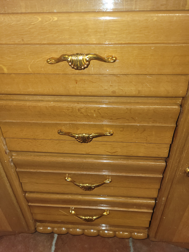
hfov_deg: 53.1
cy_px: 126
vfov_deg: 67.3
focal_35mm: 26
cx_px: 94
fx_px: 189
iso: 80
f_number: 1.8
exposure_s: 1/50
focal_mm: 5.4
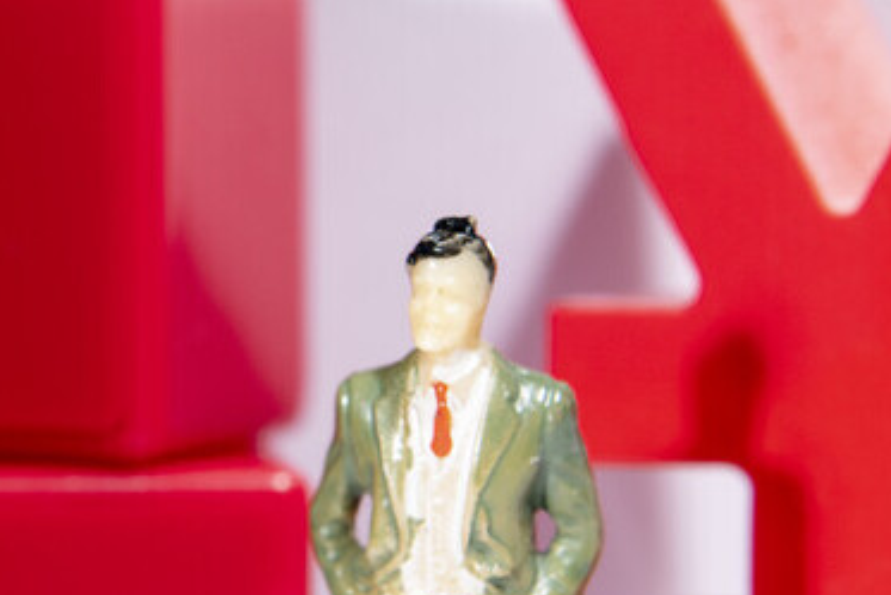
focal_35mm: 225
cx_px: 167
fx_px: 5571
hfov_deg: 9.1
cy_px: 380
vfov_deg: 6.1
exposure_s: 1/400
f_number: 9
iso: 160
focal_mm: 70
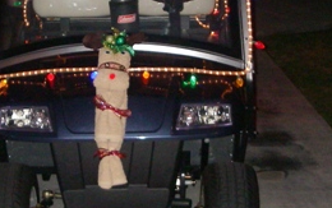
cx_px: 111
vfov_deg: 13.2
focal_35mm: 99
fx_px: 897
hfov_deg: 20.9
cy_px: 77
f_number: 3.3
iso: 400
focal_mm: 6.3
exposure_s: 1/40
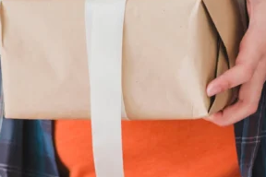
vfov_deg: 2.9
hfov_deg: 4.4
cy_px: -95
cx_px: 32
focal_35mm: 473
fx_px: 3495
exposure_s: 1/125
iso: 200
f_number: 2.8
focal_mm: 85
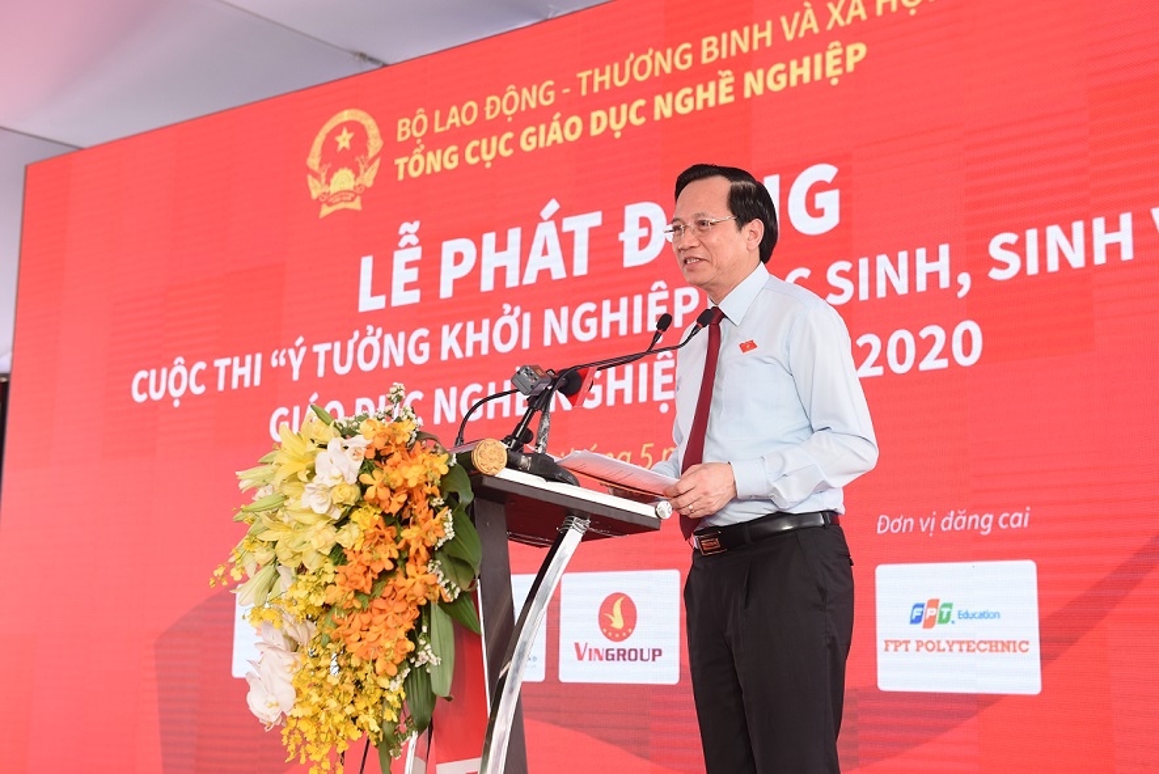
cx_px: 580
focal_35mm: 52
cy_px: 387
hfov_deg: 38.2
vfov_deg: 26.0
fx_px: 1675
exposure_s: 1/200
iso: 640
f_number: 4
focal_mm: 52
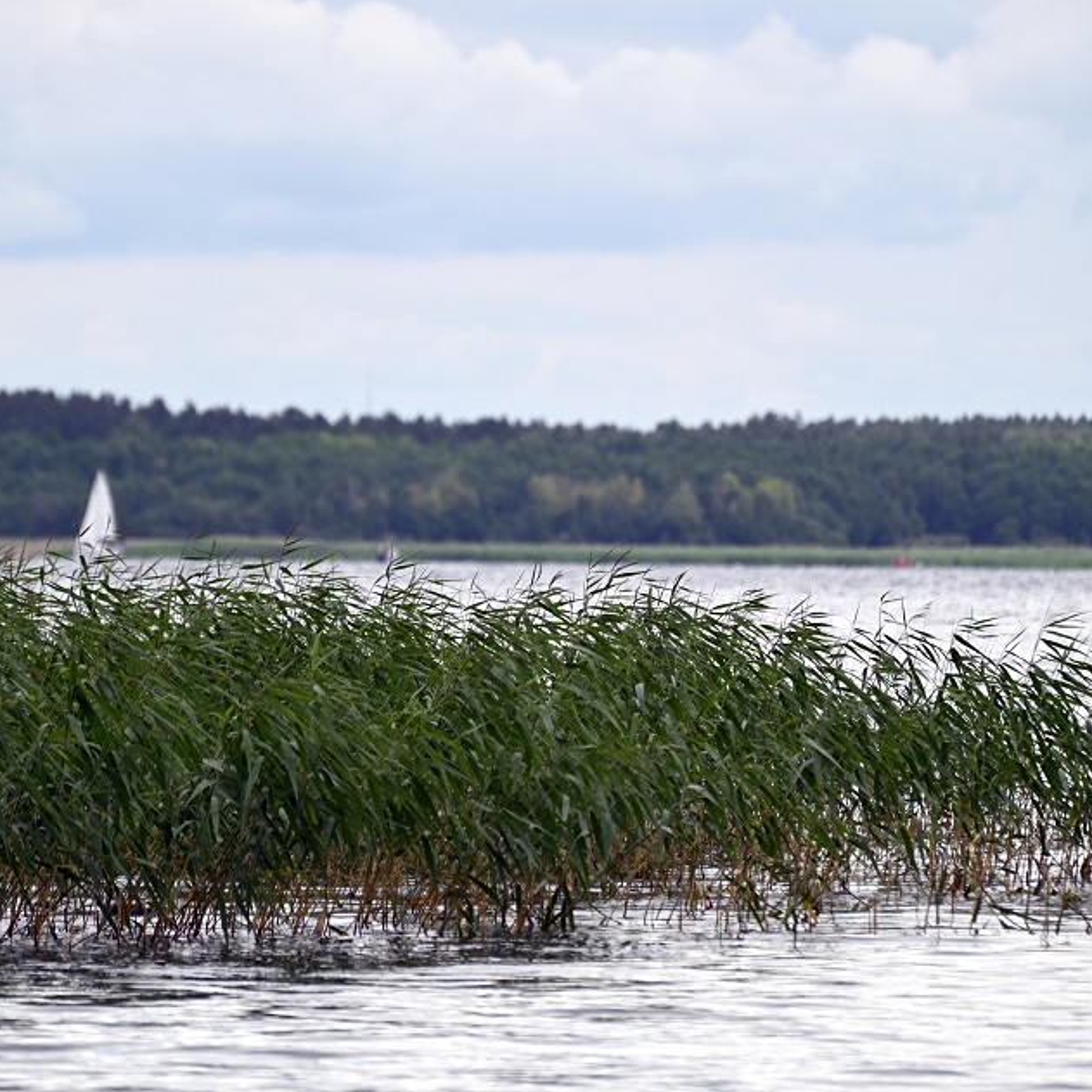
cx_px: 533
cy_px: 545
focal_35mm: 384
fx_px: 13705
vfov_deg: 4.6
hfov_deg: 4.6
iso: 250
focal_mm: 300
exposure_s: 1/1000
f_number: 5.6
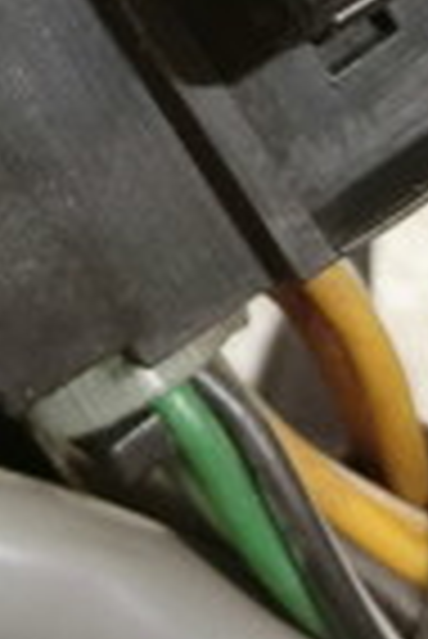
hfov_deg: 12.3
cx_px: -23
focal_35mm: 110
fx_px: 1957
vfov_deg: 18.3
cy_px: 68
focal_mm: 4.5
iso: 200
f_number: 3.5
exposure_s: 1/60
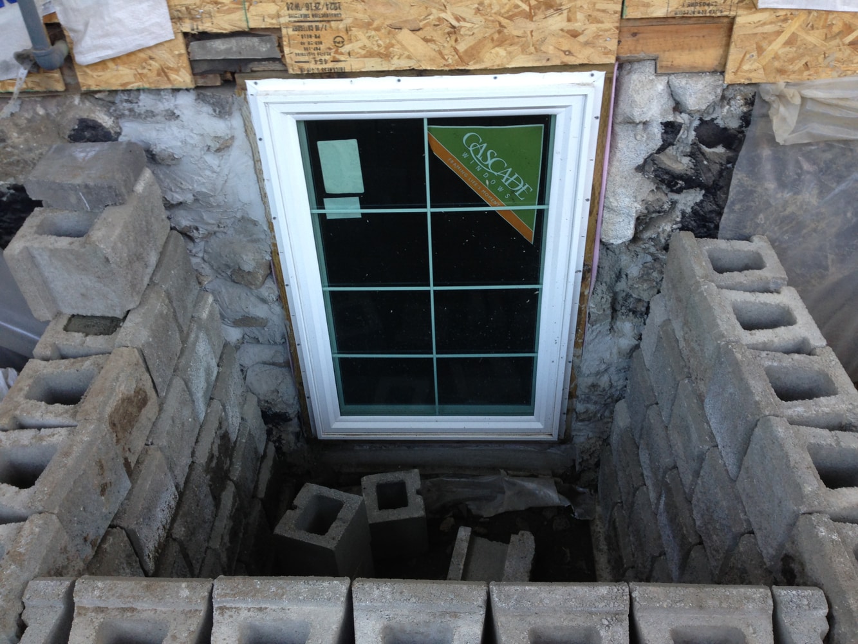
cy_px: 322
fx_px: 818
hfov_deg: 55.3
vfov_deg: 43.0
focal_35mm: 33
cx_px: 429
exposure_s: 1/30
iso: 50
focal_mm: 4.13
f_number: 2.4
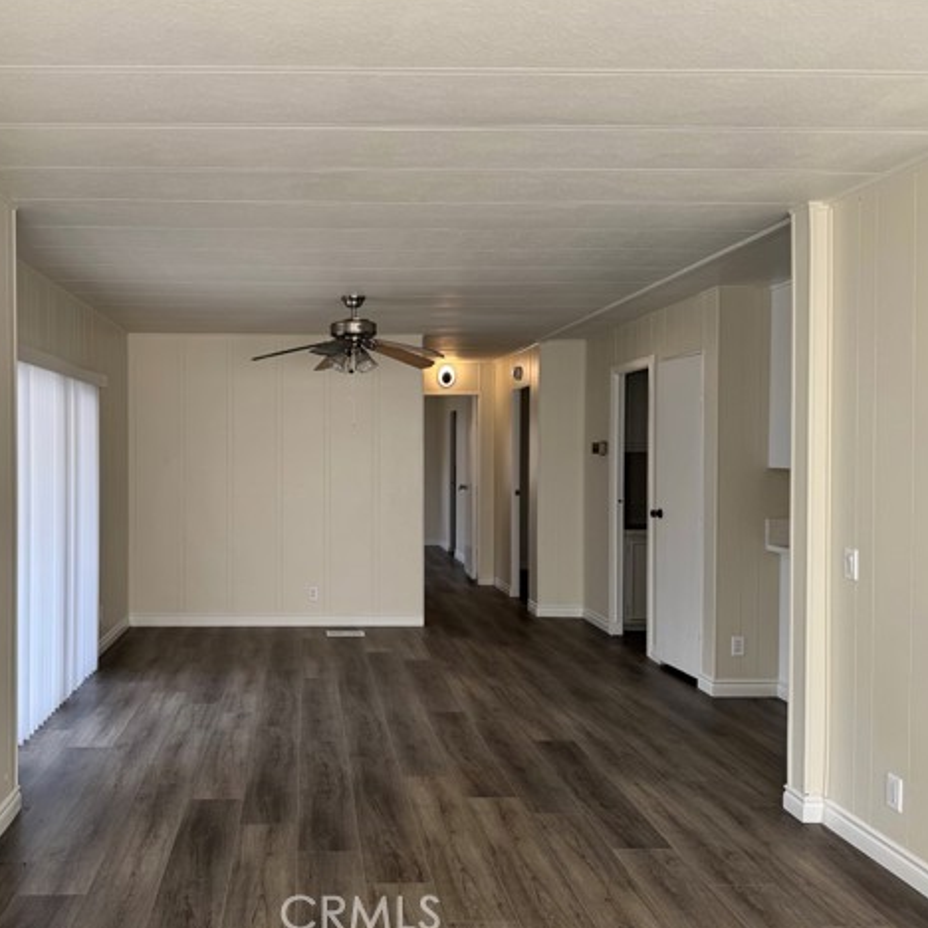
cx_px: 319
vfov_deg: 55.6
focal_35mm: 29
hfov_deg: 54.6
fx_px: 880
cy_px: 466
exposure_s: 1/189
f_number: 1.78
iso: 64
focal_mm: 6.76
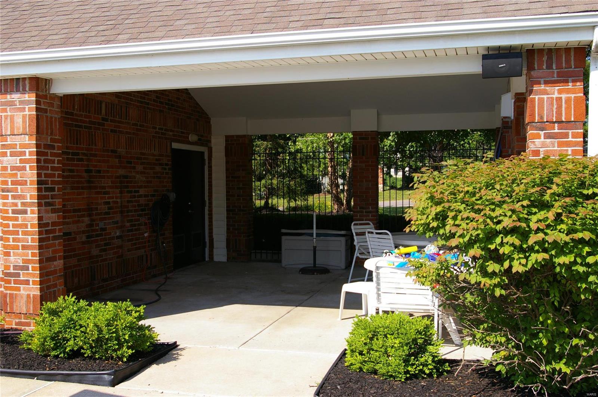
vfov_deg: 34.1
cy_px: 198
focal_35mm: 39
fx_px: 647
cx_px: 299
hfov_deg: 49.6
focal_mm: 26
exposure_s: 1/180
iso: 200
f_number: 8
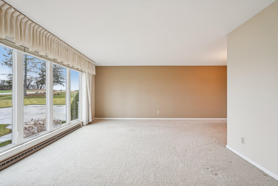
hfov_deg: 95.0
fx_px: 127
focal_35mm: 16
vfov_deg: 72.0
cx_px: 139
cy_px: 93
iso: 320
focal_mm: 16.5
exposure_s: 1/20
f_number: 6.3
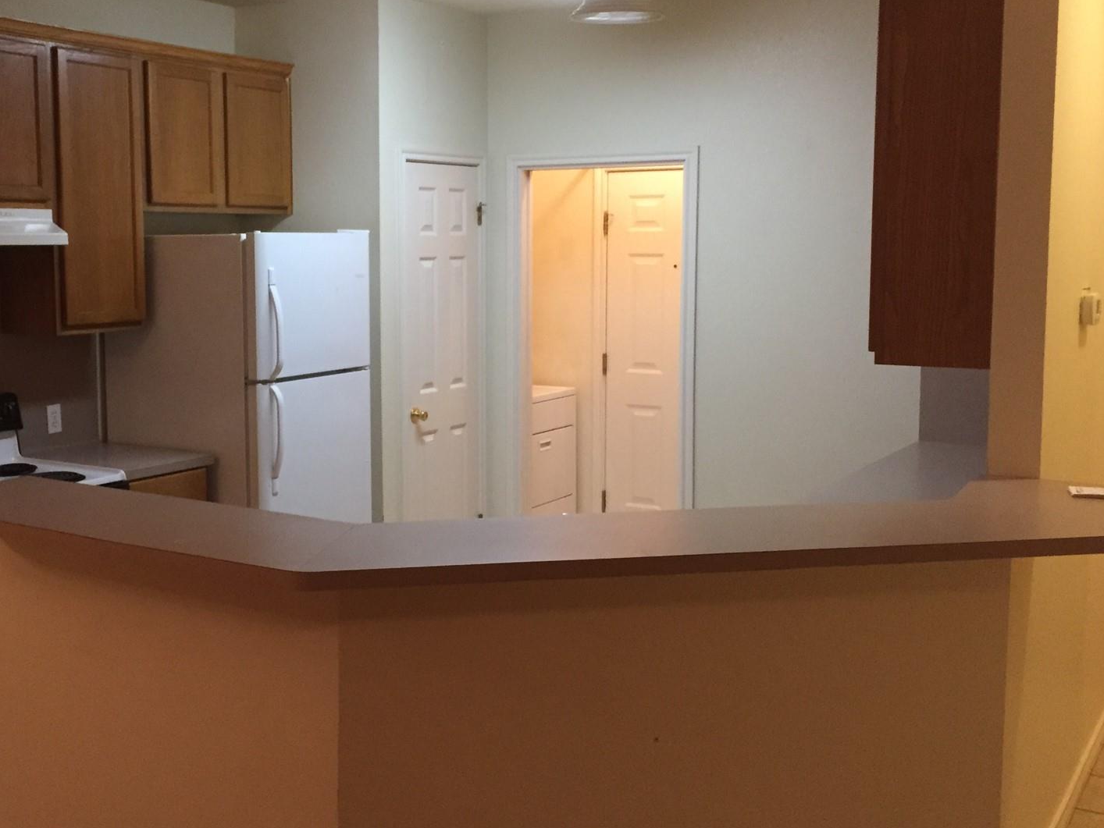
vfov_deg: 34.3
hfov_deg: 44.3
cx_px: 386
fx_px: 1340
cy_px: 371
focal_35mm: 42
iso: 250
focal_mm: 4.15
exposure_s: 1/24
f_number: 2.2
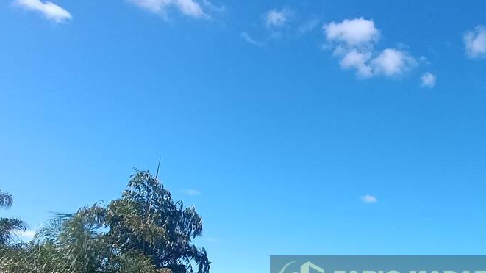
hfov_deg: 49.4
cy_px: 296
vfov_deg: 28.5
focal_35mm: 38
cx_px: 396
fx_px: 490
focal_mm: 1.65
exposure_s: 1/697
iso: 50
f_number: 2.2
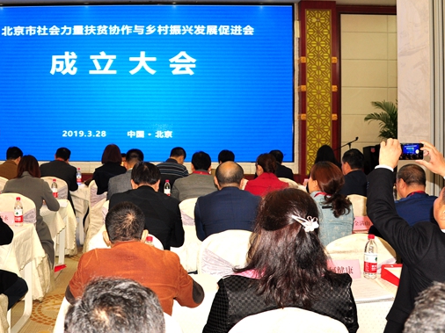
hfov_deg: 45.0
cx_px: 142
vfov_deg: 34.9
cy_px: 122
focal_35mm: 41
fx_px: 527
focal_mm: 18
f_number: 3.5
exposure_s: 1/60
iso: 320
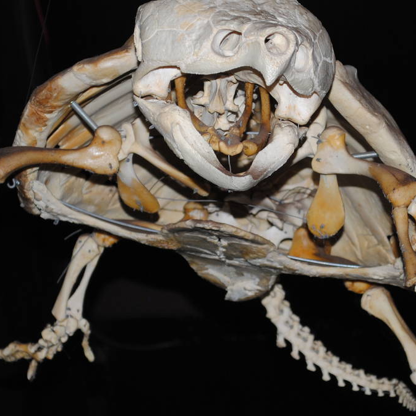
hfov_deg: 10.5
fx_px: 2271
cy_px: 217
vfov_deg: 10.5
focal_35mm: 167
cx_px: 220
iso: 200
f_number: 5.6
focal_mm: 55
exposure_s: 1/60
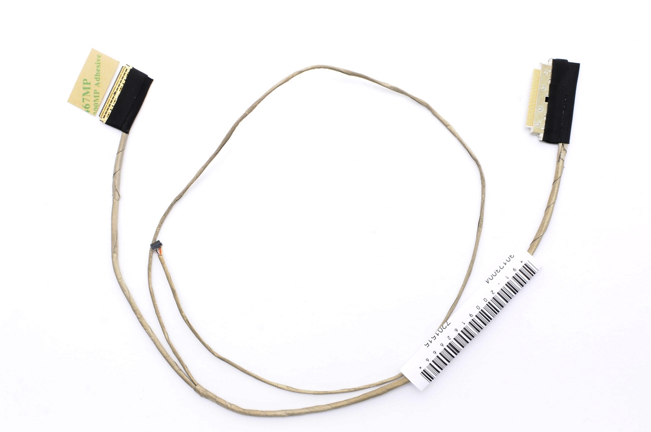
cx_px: 326
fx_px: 948
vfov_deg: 25.7
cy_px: 216
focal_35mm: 52
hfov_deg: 37.9
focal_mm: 35
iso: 200
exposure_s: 1/20
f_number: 10
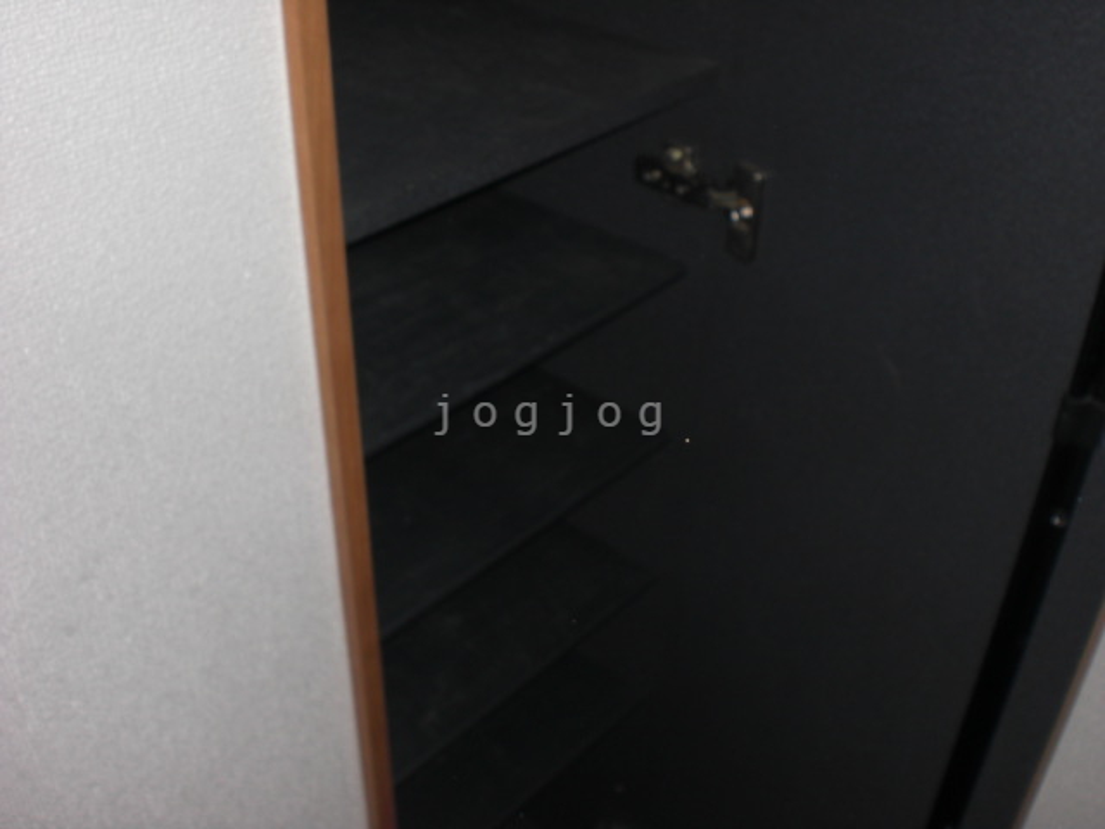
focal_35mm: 38
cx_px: 552
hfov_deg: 49.0
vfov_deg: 37.7
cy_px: 414
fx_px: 1213
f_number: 5.6
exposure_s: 1/60
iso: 64
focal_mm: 6.3
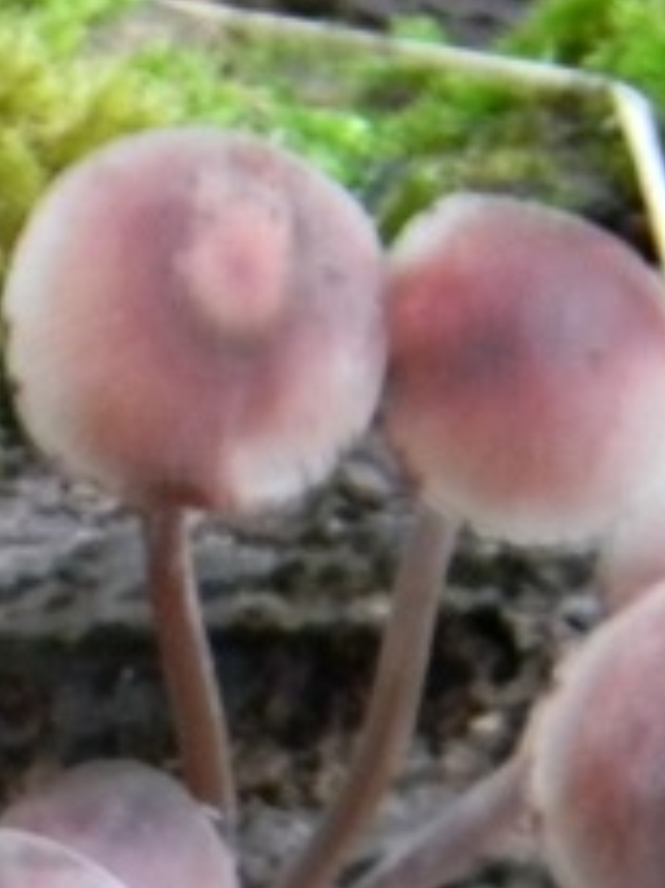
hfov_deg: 4.6
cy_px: 1150
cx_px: -519
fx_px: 8231
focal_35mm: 321
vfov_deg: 6.1
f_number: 4.5
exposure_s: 1/1.8
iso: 400
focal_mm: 15.1
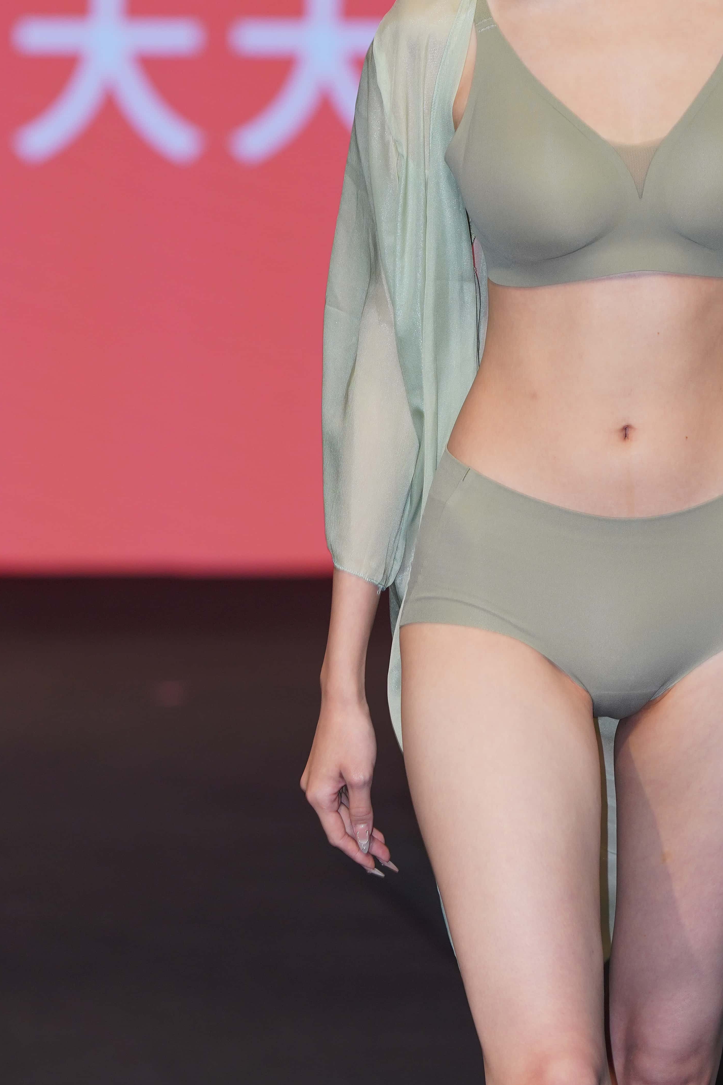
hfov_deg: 3.5
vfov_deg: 5.3
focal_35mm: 389
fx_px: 11718
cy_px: 464
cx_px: 667
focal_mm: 173
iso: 250
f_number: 4
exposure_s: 1/200
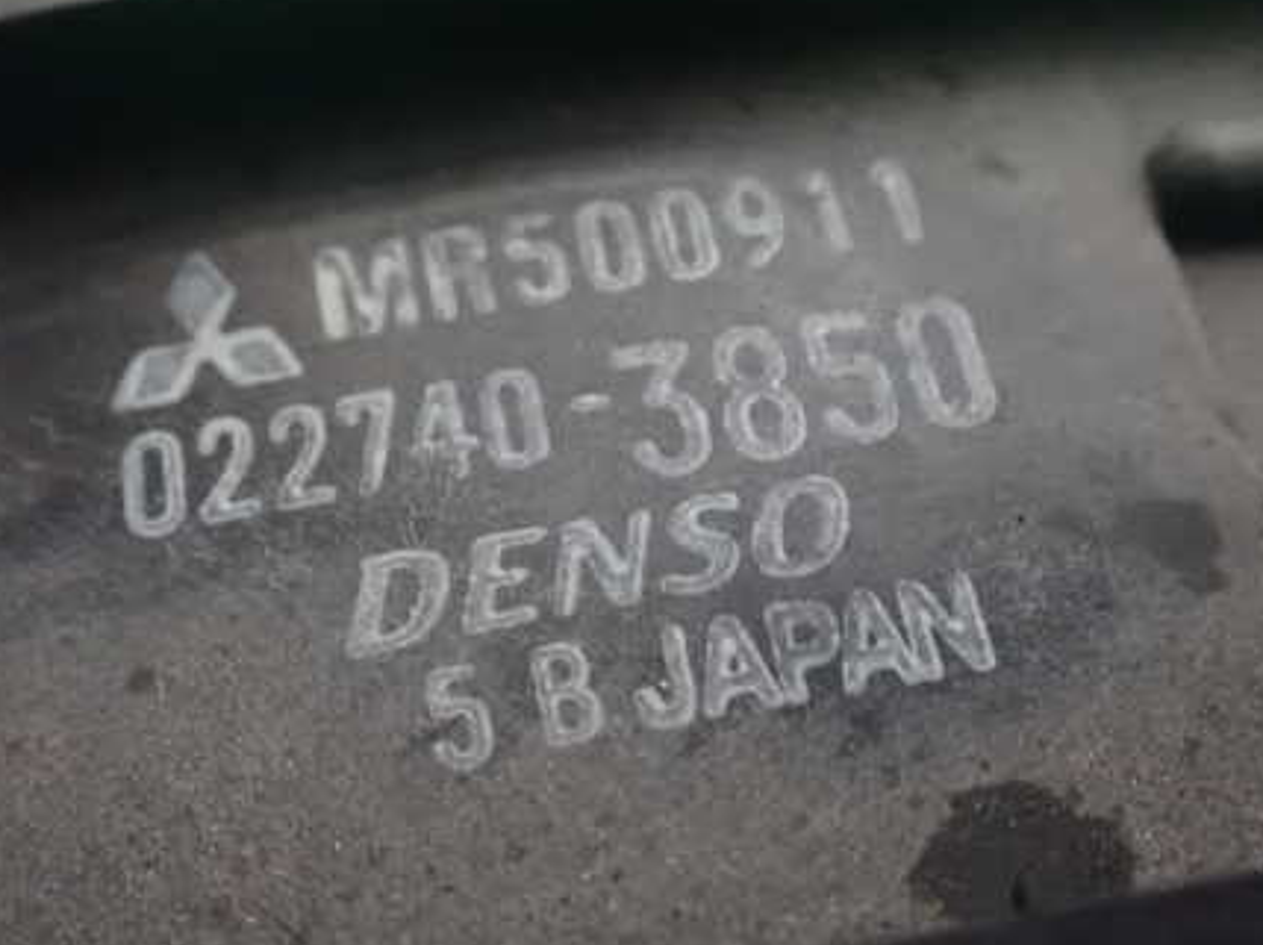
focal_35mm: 42
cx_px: 630
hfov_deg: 44.8
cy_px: 500
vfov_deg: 34.3
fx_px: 1531
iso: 1600
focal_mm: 5.4
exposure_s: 1/25
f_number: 2.3
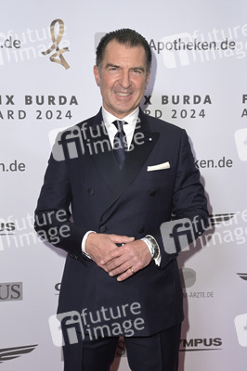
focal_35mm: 52
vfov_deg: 38.2
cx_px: 124
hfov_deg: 25.9
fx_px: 536
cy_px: 186
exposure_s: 1/250
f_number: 5.6
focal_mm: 52
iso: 640
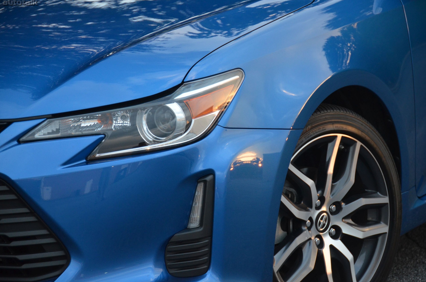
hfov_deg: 11.3
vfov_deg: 7.5
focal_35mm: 182
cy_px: 141
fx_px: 2149
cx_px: 215
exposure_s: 1/160
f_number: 5.3
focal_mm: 120
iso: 1600
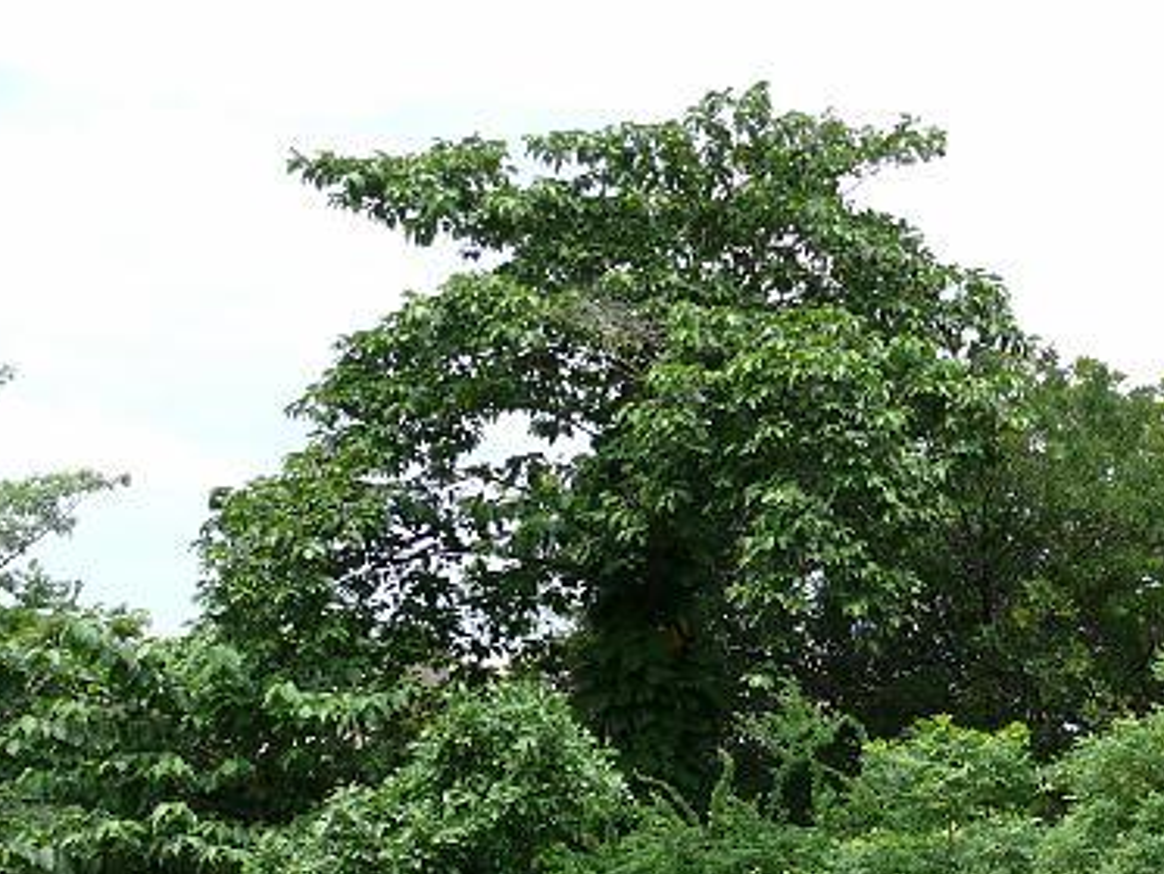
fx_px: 2523
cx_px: 1198
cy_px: 846
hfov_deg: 24.6
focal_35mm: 75
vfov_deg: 19.2
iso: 100
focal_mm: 7.4
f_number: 4
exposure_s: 1/400
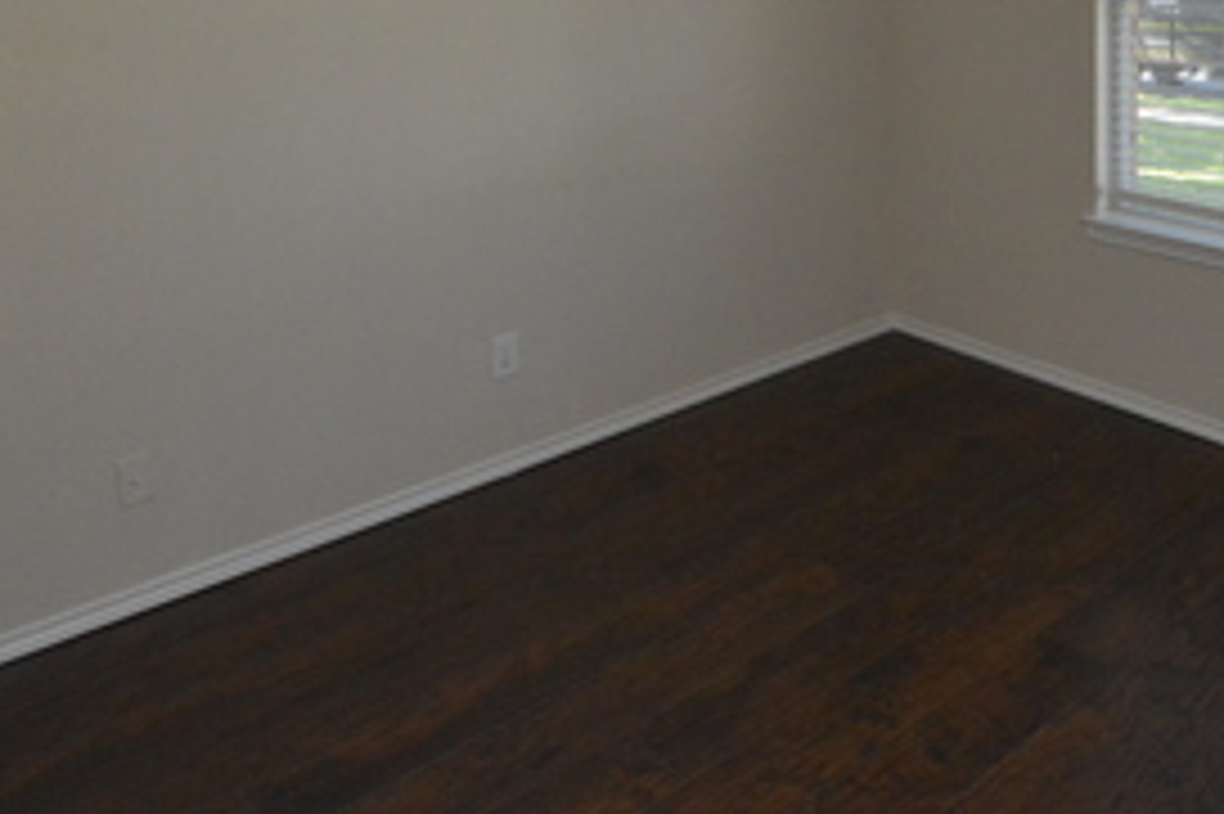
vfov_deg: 36.0
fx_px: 1121
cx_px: 896
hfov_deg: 54.9
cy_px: -2
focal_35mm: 33
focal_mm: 14
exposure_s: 1/100
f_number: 11
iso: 6400
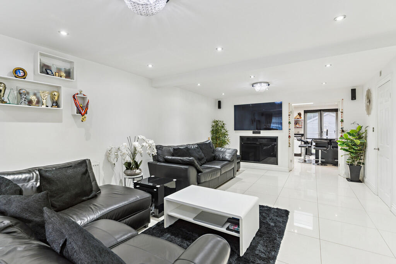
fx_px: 187
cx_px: 198
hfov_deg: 93.3
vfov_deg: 70.5
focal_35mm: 17
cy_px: 132
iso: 400
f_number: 6.3
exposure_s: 1/15
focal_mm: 17
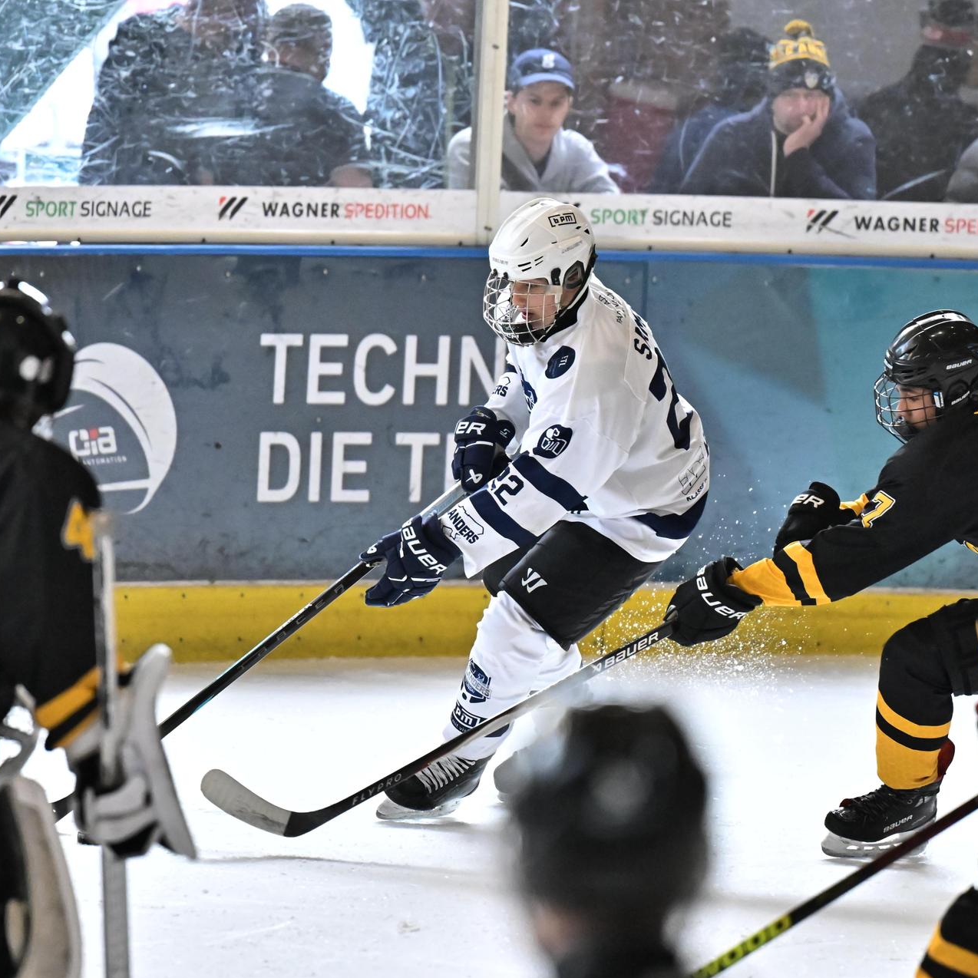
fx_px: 12274
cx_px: 569
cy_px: 490
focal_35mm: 384
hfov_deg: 4.6
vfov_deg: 4.6
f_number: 2.8
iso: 4000
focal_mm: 200
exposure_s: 1/2000
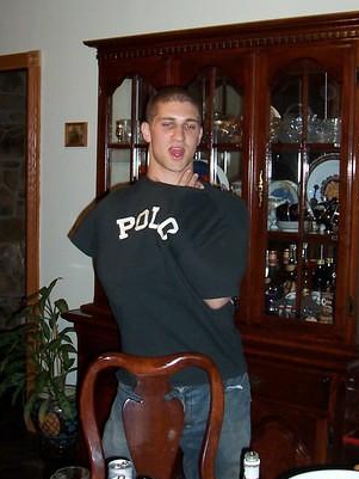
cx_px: 146
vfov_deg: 32.6
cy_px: 191
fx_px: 815
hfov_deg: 24.8
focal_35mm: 59
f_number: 2.8
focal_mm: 5.6
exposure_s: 1/60
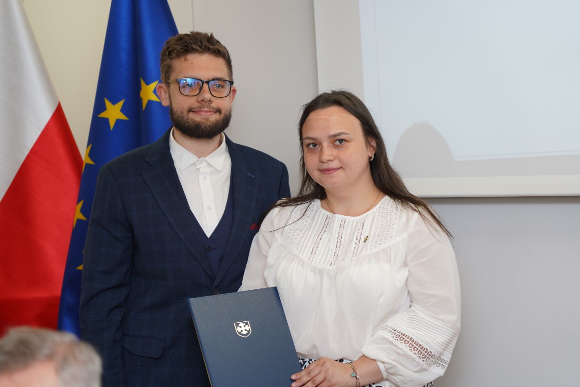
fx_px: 1692
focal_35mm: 105
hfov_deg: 19.5
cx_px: 290
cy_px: 194
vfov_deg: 13.0
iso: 200
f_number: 4
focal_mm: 105
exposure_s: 1/100
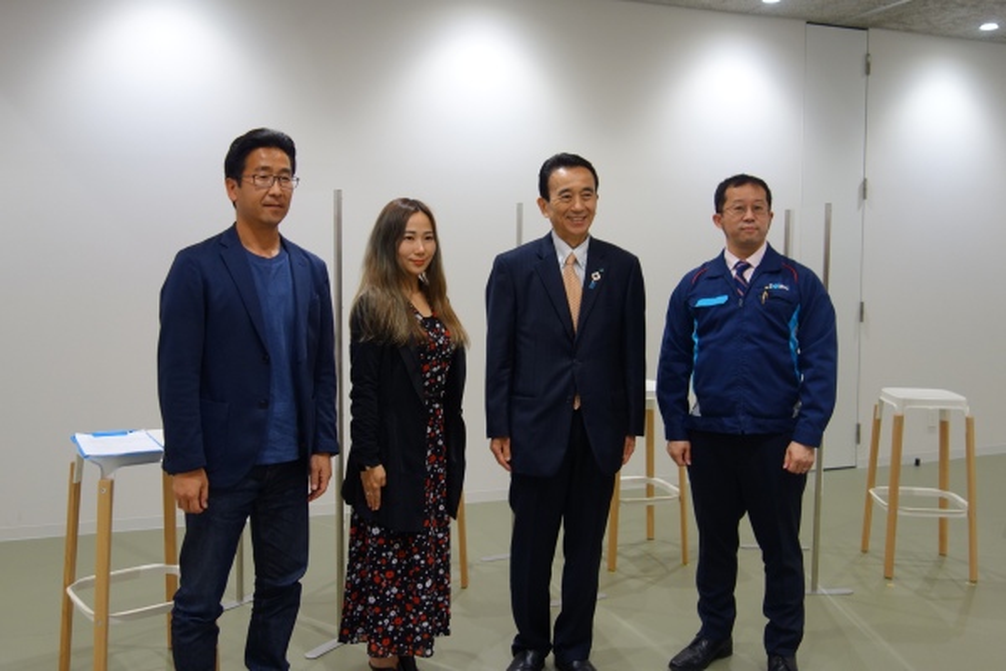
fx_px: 782
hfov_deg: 65.5
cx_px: 503
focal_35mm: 28
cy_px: 336
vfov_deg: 46.4
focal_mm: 10.4
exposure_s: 1/100
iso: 125
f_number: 2
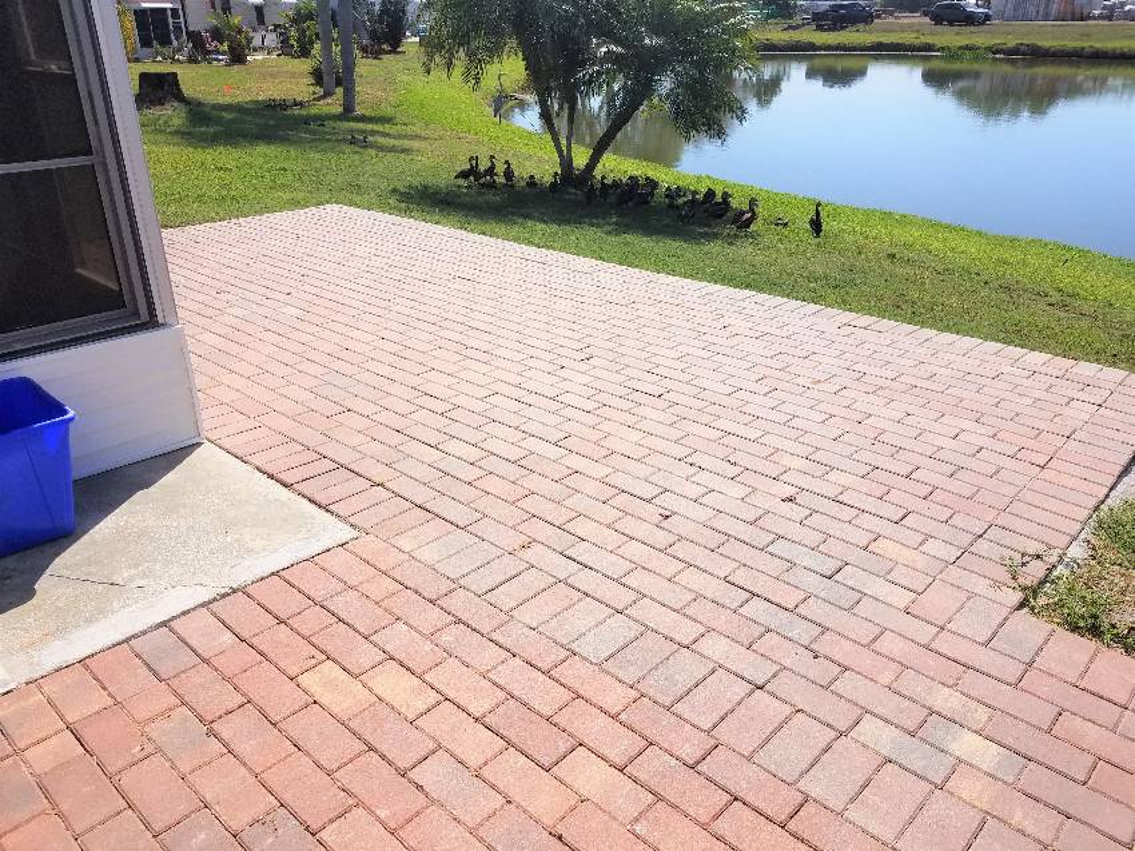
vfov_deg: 53.0
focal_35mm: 26
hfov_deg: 67.3
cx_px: 568
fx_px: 852
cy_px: 426
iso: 50
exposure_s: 1/3792
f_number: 1.7
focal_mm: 4.2
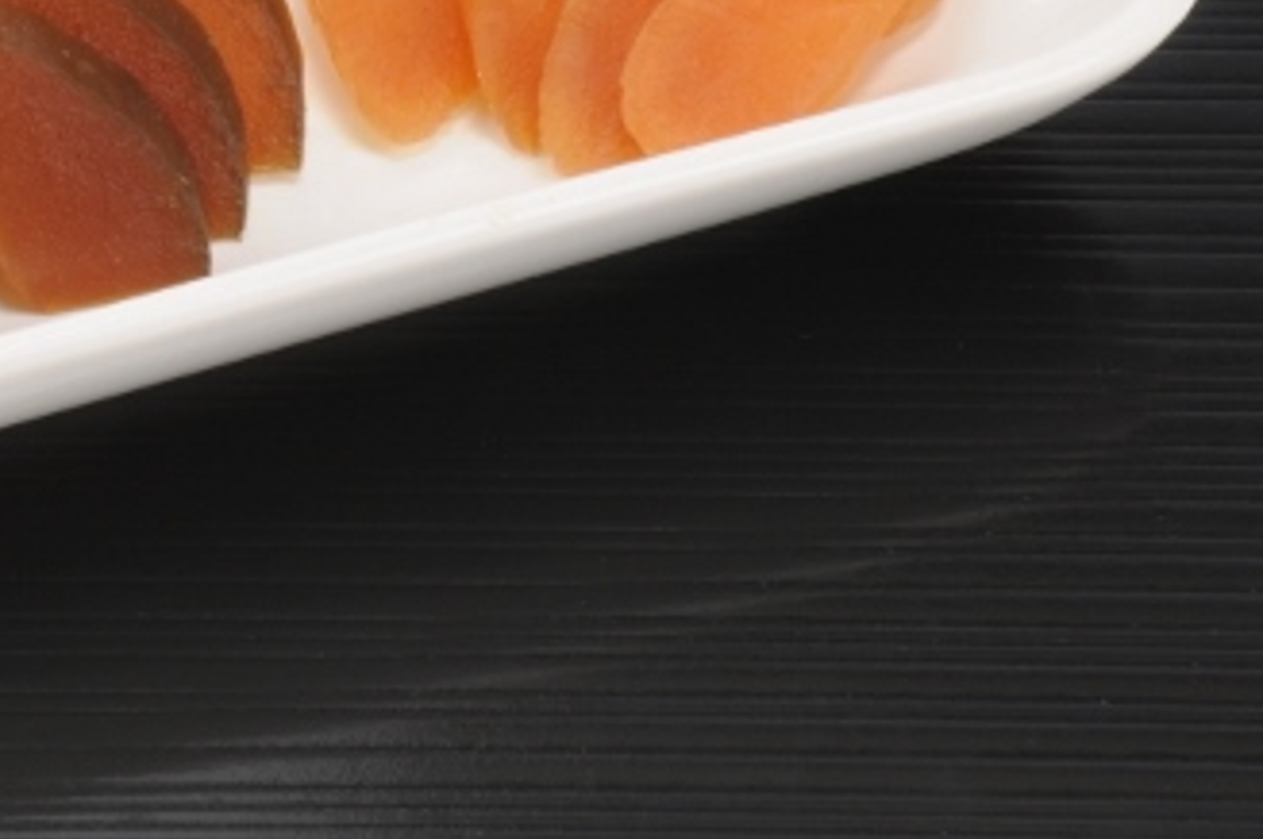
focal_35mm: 311
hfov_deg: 6.6
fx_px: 10908
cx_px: -77
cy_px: -133
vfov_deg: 4.4
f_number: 25
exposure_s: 1/100
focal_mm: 85
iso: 200
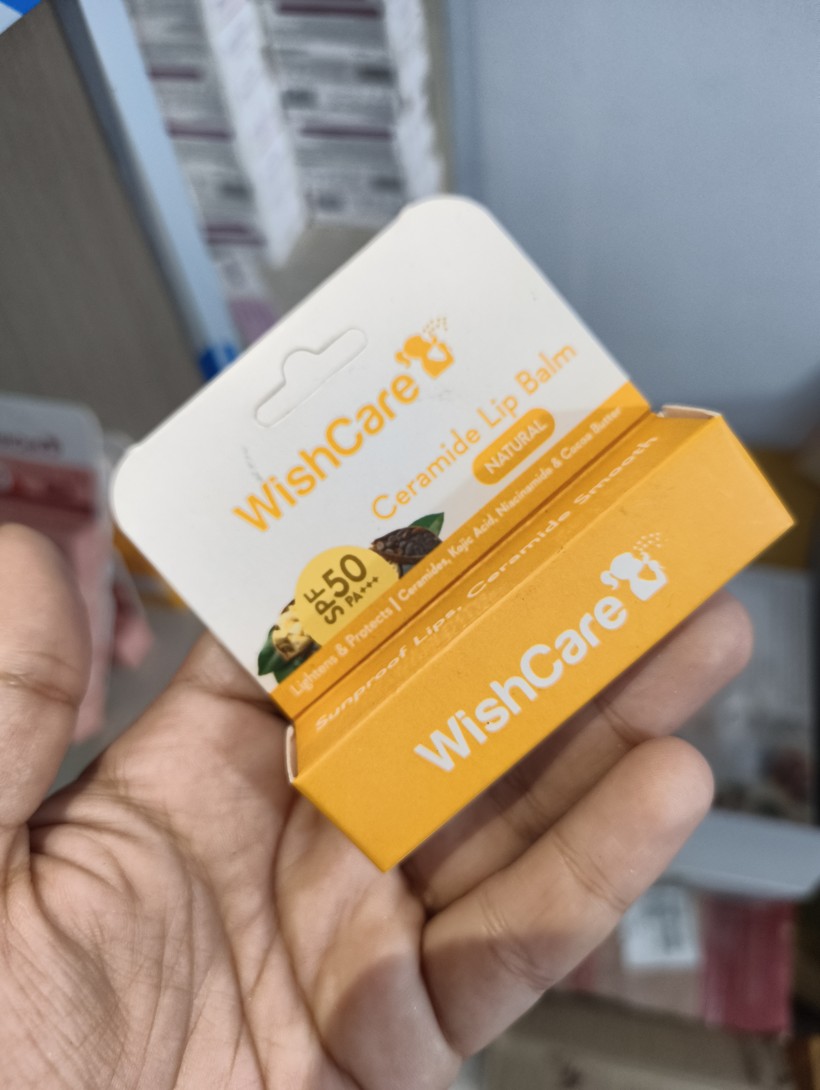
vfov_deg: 71.5
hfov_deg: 56.9
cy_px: 545
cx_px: 410
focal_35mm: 24
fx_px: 756
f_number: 1.87
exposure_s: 1/50
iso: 1269
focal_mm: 5.56
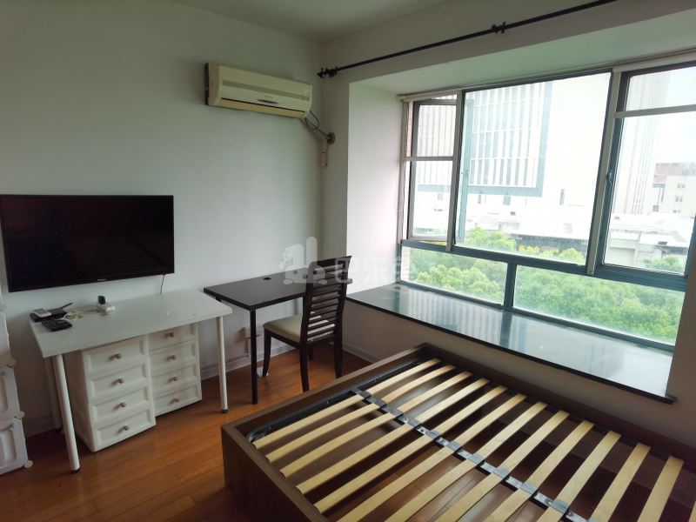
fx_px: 362
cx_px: 348
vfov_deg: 71.6
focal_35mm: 18
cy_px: 261
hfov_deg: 87.8
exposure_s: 1/120
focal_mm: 4.4
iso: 50
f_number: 1.8
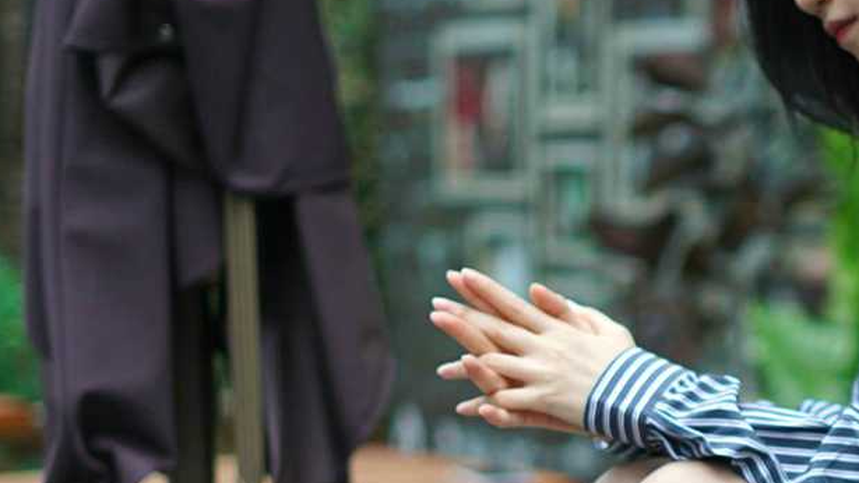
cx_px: 862
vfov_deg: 7.9
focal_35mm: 153
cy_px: 526
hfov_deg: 13.8
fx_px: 3485
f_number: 1.8
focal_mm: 50
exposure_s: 1/500
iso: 200
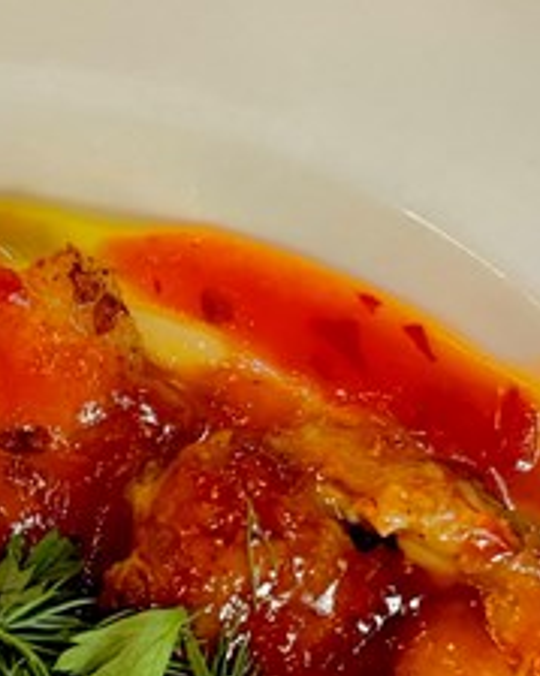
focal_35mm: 151
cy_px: 819
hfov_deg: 10.1
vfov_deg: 12.5
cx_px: -72
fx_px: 3019
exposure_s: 1/50
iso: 200
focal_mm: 5.96
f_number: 1.6
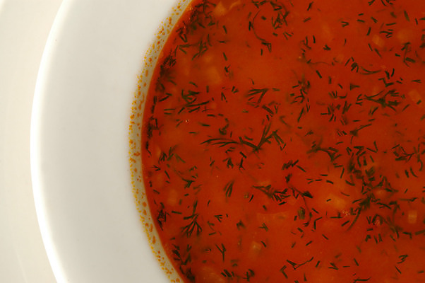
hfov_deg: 17.1
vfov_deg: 11.4
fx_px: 1415
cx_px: 212
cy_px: 142
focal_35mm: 120
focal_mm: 80
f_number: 9.5
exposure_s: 1/125
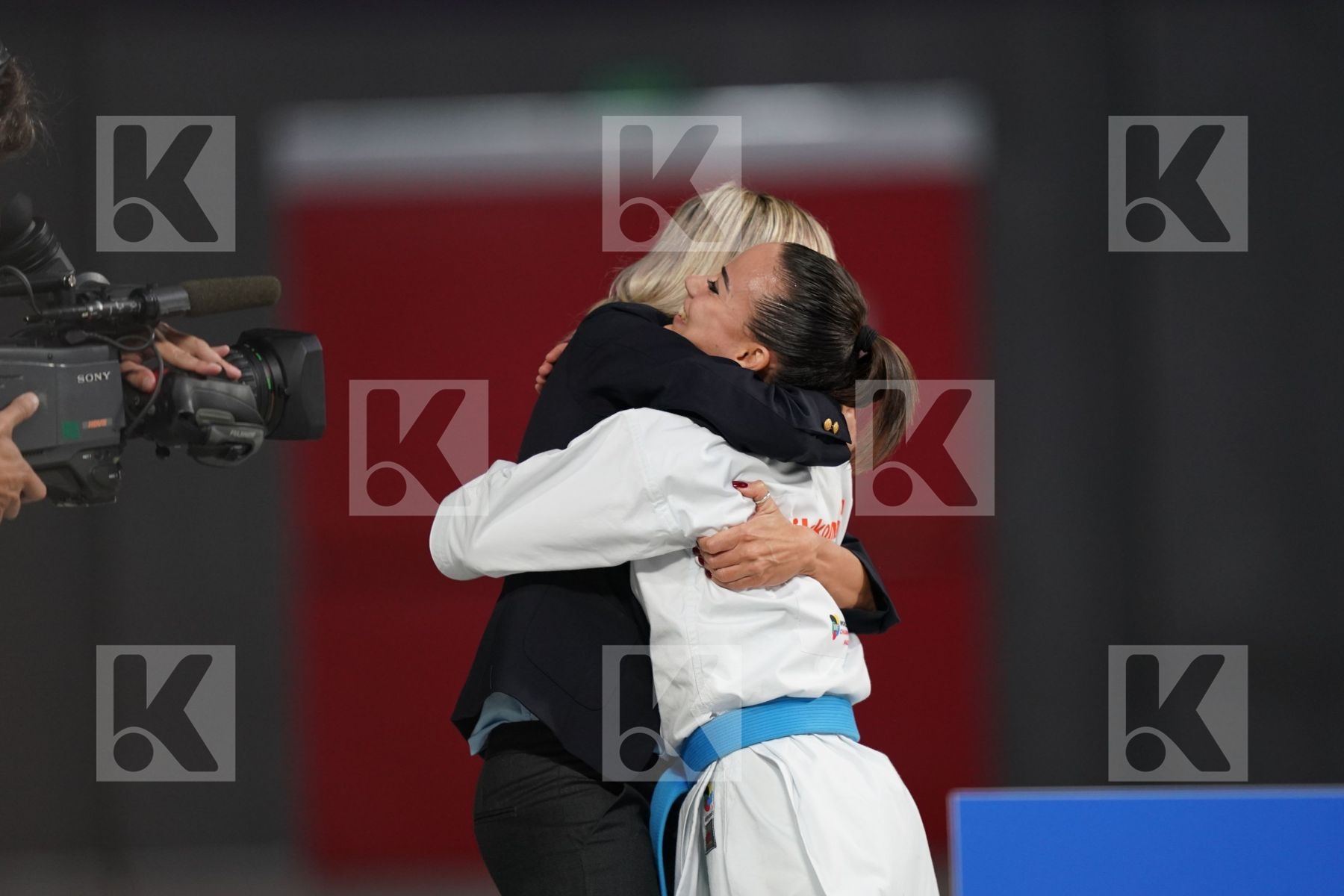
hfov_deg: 5.2
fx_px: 14932
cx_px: 672
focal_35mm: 400
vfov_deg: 3.4
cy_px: 448
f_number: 2.8
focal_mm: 400
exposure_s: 1/500
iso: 2000
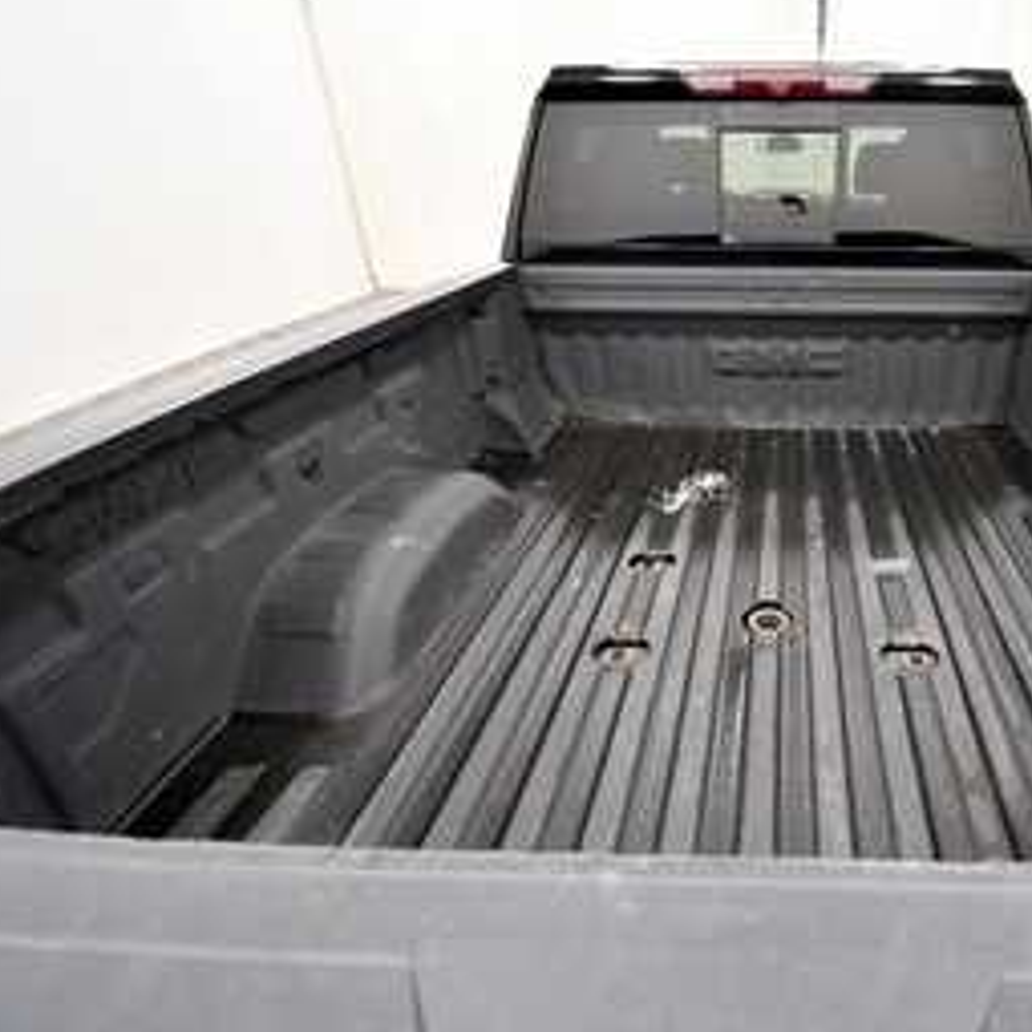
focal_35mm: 20
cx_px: 777
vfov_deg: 74.8
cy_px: 508
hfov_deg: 69.7
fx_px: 675
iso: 1600
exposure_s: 1/125
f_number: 4.5
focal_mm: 10
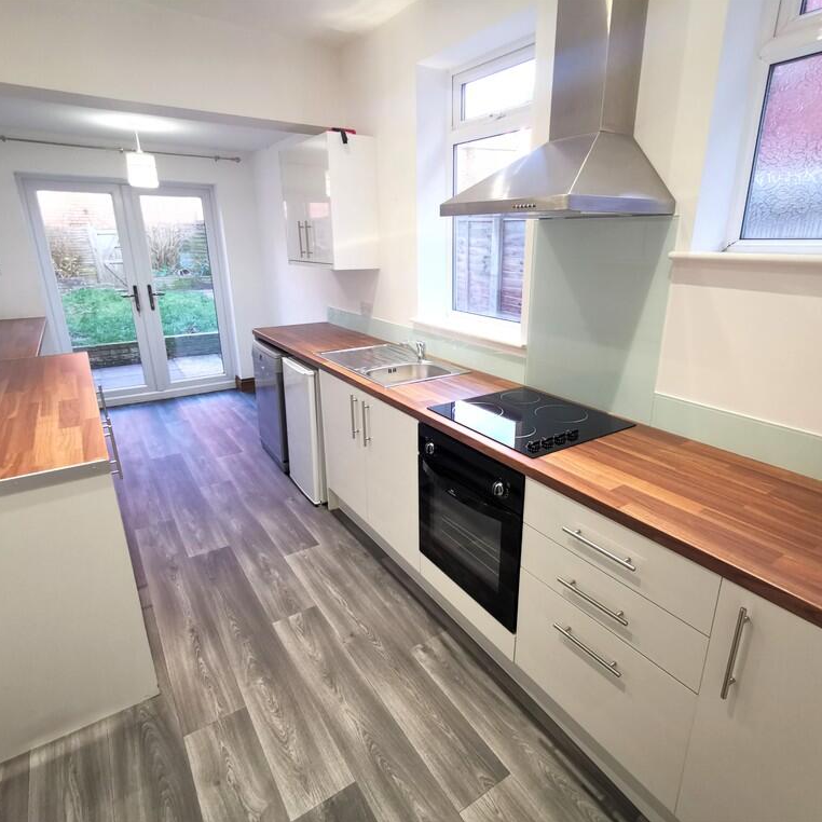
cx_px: 442
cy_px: 410
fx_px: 510
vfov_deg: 77.7
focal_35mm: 19
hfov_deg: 77.6
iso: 400
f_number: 2.2
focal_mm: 3.95
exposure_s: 1/33.3
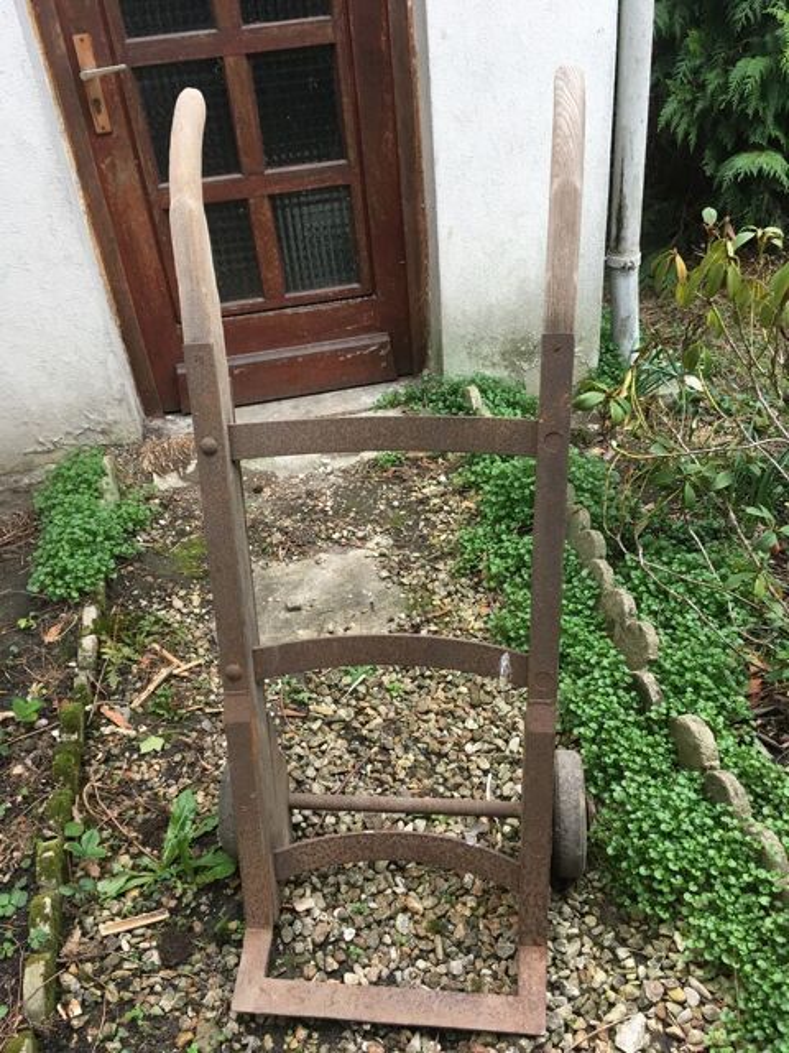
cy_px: 526
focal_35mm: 29
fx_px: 881
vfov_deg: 61.7
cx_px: 394
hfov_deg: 48.2
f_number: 2.2
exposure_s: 1/33
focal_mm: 4.15
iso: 50
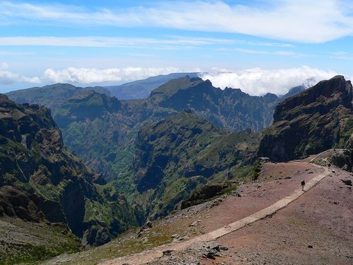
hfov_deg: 51.4
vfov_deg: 39.7
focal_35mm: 36
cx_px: 176
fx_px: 367
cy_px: 132
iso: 80
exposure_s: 1/500
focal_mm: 6
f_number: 5.2
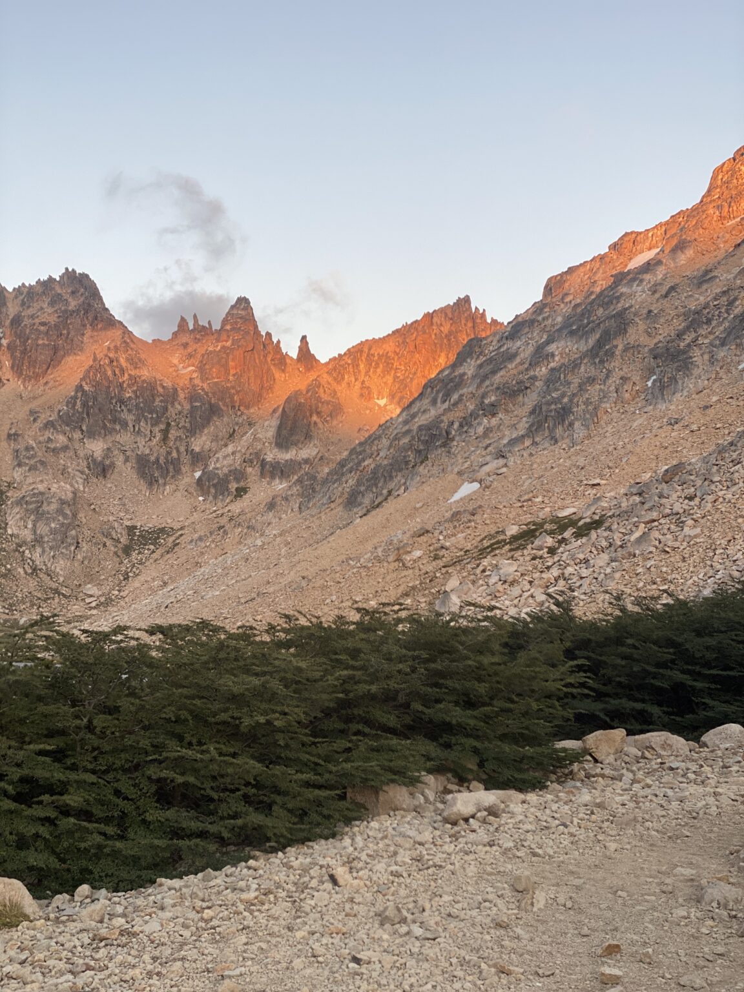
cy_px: 496
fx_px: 1490
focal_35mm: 52
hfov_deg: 28.0
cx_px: 372
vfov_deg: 36.8
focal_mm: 6
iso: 32
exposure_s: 1/122
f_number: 2
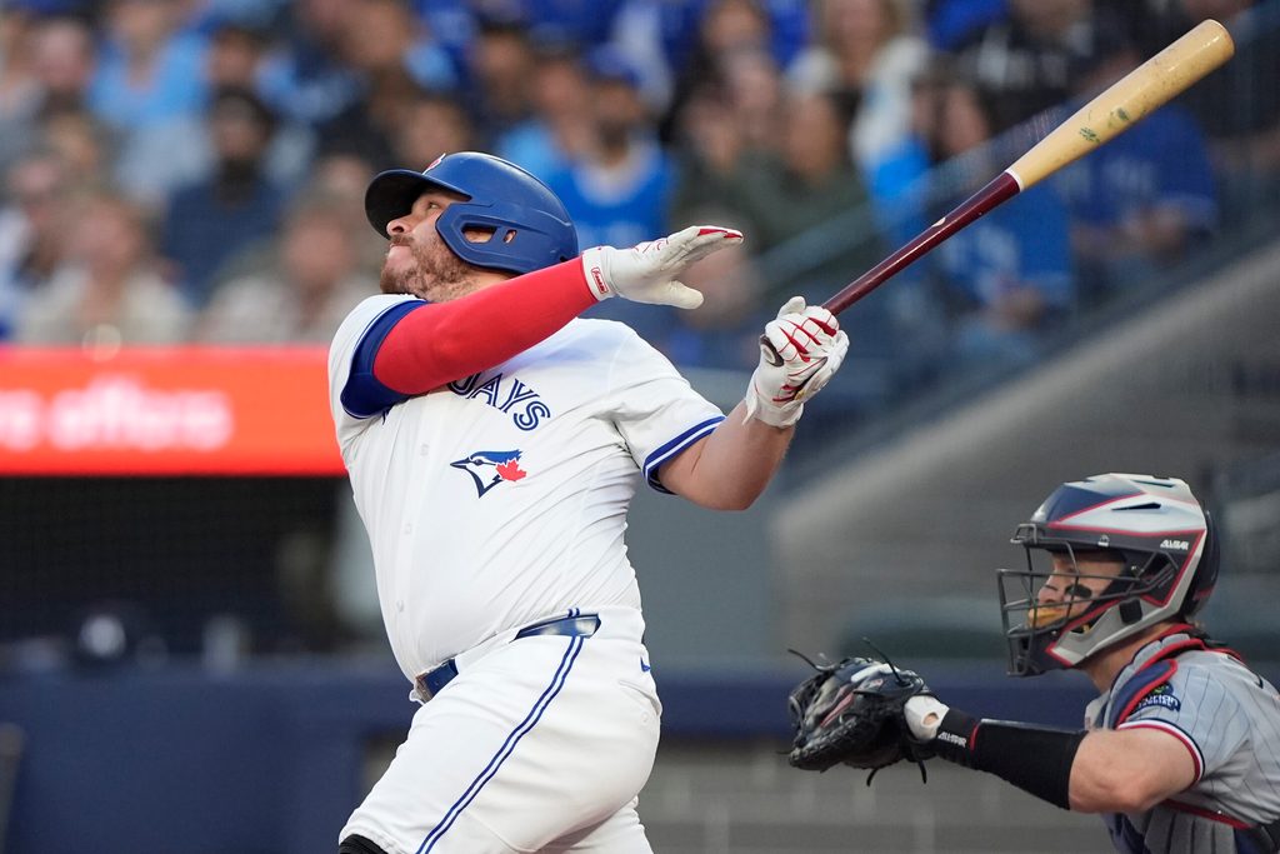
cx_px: 640
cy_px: 427
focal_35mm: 400
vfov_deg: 3.4
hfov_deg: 5.2
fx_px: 14223
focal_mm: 400
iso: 2000
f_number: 2.8
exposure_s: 1/2500
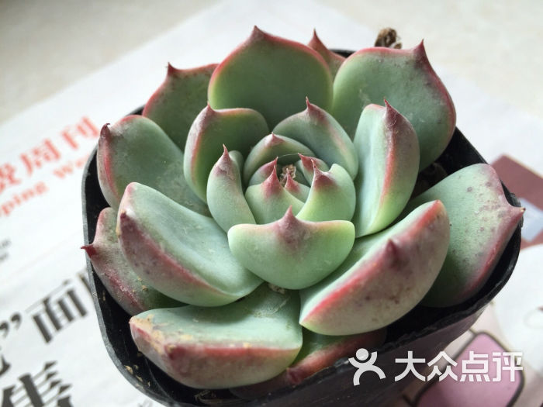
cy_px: 204
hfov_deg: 61.7
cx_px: 272
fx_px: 455
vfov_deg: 48.2
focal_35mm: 29
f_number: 2.2
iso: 40
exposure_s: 1/120
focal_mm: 4.15
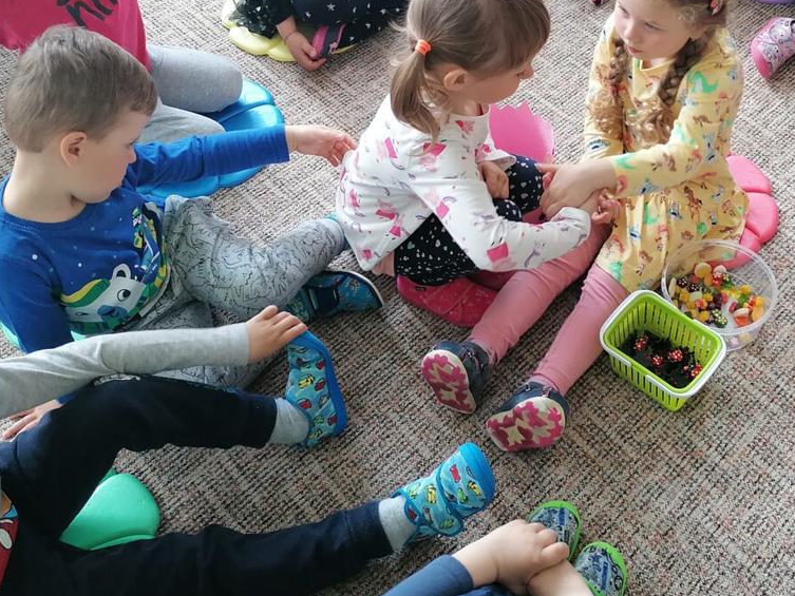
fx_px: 1103
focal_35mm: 48
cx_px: 582
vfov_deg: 29.6
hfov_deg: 38.8
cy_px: 128
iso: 160
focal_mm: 4.75
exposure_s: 1/33.3
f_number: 1.8
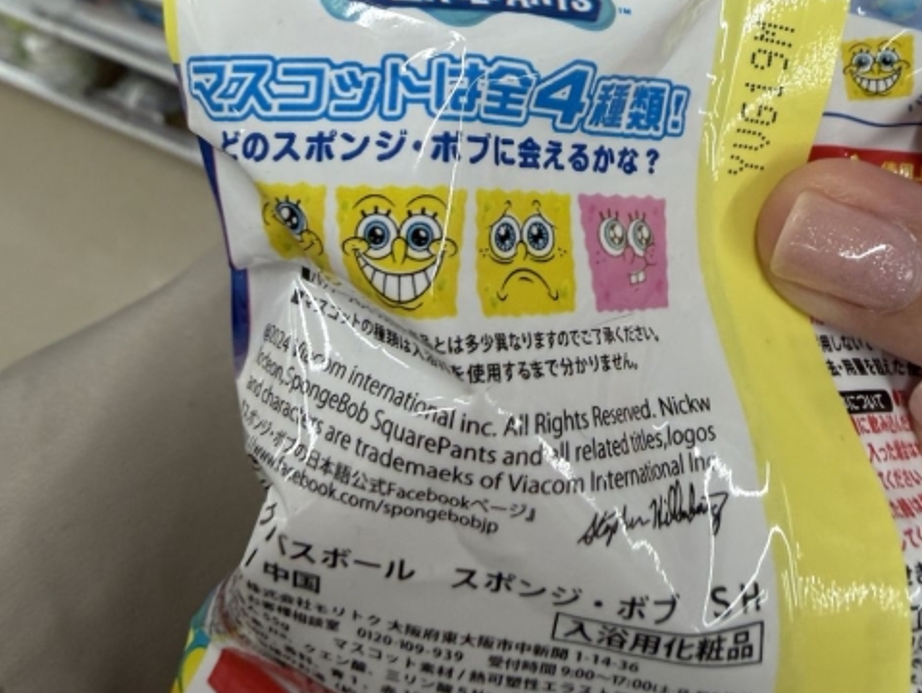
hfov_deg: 53.9
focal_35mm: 34
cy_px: 83
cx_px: 455
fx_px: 906
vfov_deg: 39.2
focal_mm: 2.22
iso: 100
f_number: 2.2
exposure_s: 1/100
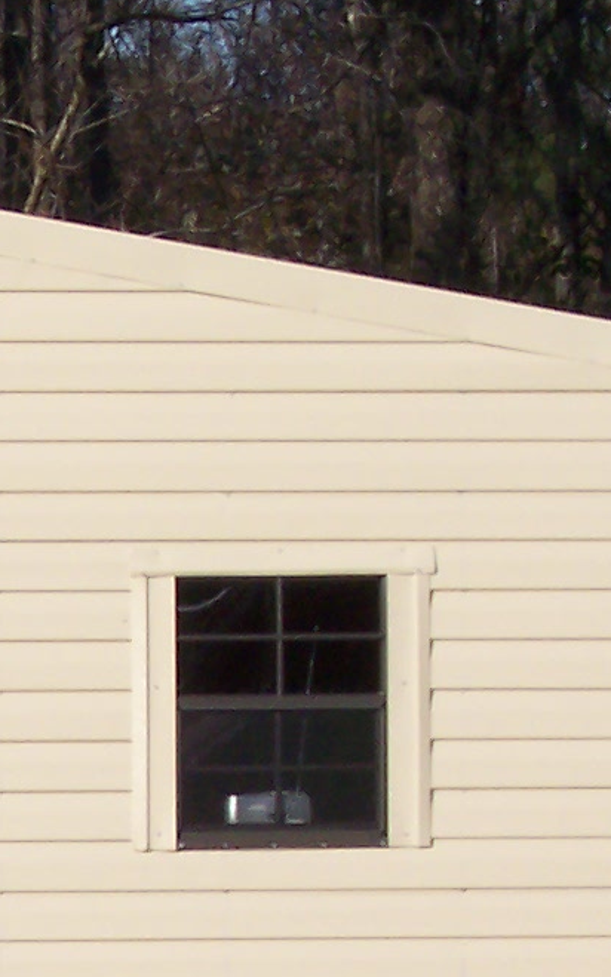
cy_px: 848
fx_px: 9829
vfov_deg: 5.7
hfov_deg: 3.5
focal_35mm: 369
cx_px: -581
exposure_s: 1/350
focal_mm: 18.7
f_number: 6.7
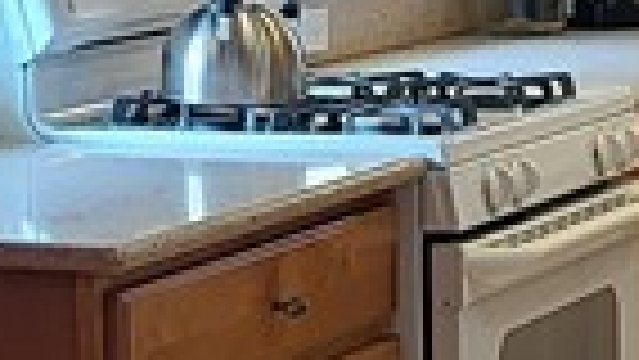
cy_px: 626
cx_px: 292
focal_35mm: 204
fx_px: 3458
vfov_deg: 5.9
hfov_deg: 10.6
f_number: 1.8
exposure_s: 1/59
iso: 160
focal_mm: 5.4
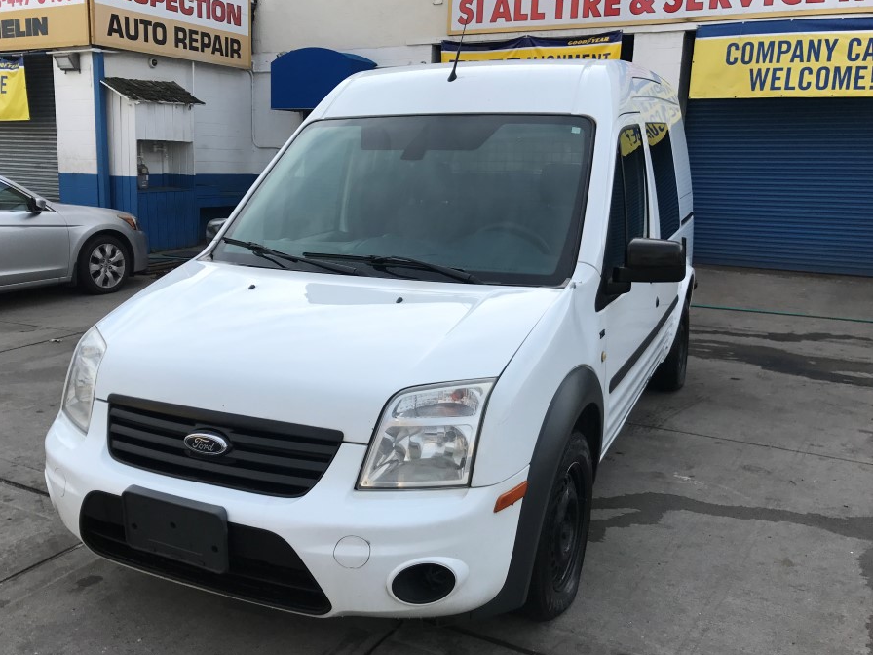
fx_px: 807
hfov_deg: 56.7
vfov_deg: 44.2
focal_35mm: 32
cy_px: 332
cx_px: 384
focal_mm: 3.99
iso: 20
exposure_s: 1/1451
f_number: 1.8
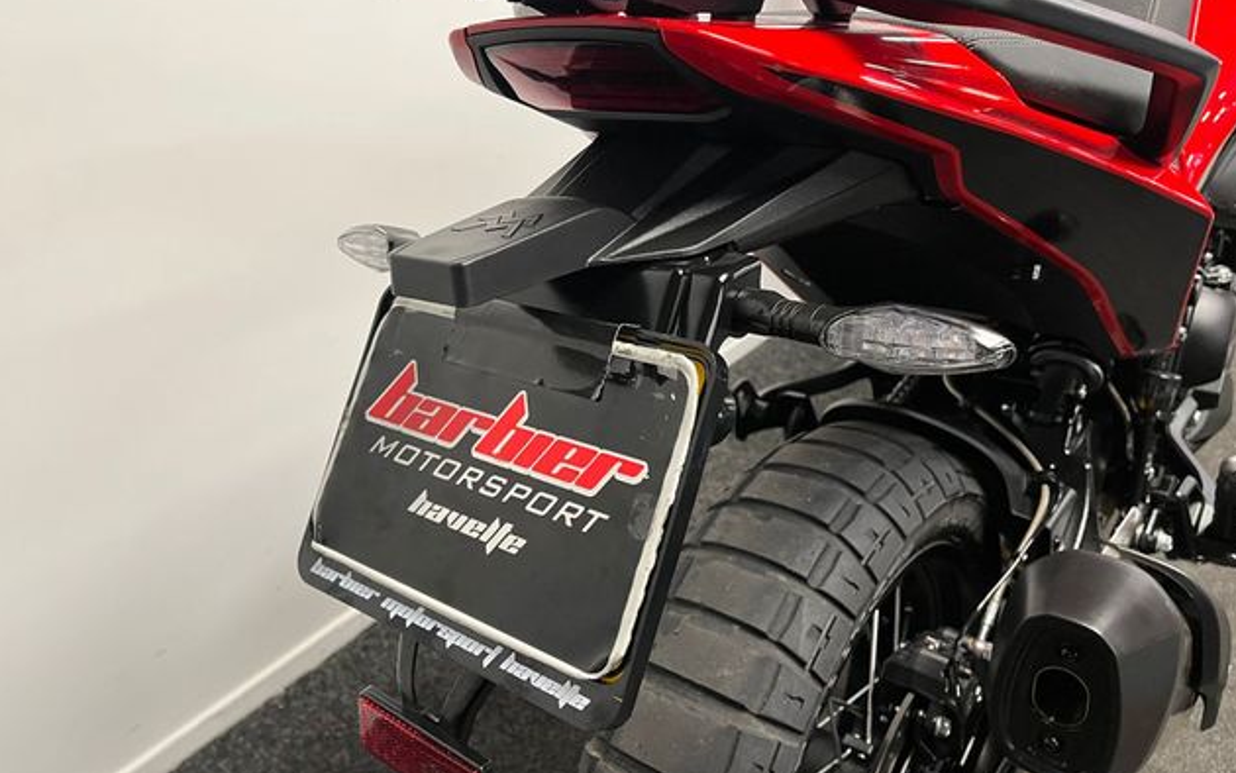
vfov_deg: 44.6
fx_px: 943
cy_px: 394
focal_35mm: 28
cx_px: 622
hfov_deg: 66.5
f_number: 1.6
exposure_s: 1/50
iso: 160
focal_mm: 5.1
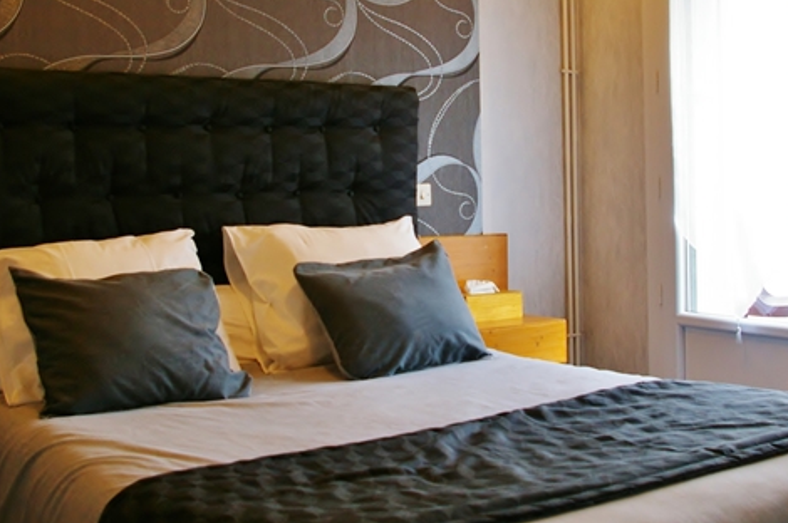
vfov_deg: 28.9
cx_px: 411
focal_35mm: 46
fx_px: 1005
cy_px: 169
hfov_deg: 42.8
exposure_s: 1/15
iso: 400
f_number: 5.6
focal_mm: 18
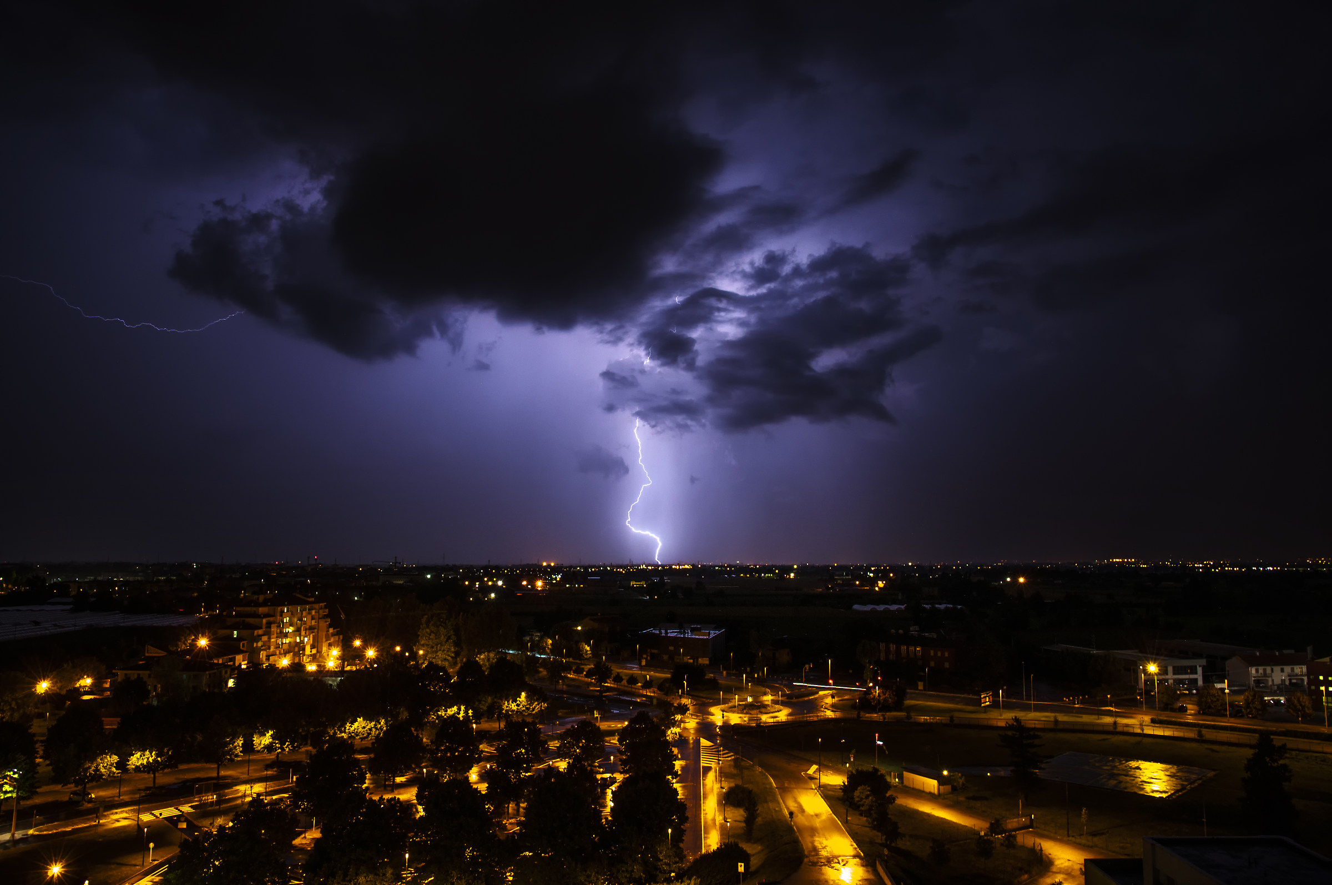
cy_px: 442
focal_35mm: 24
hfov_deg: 73.8
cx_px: 666
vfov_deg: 53.0
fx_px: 887
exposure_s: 6
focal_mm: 16
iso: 200
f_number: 9
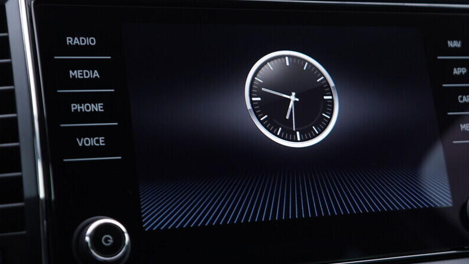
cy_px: 156
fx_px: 845
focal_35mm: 68
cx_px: 293
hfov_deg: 30.9
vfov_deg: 17.7
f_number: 2.8
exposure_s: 1/40
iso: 160
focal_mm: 24
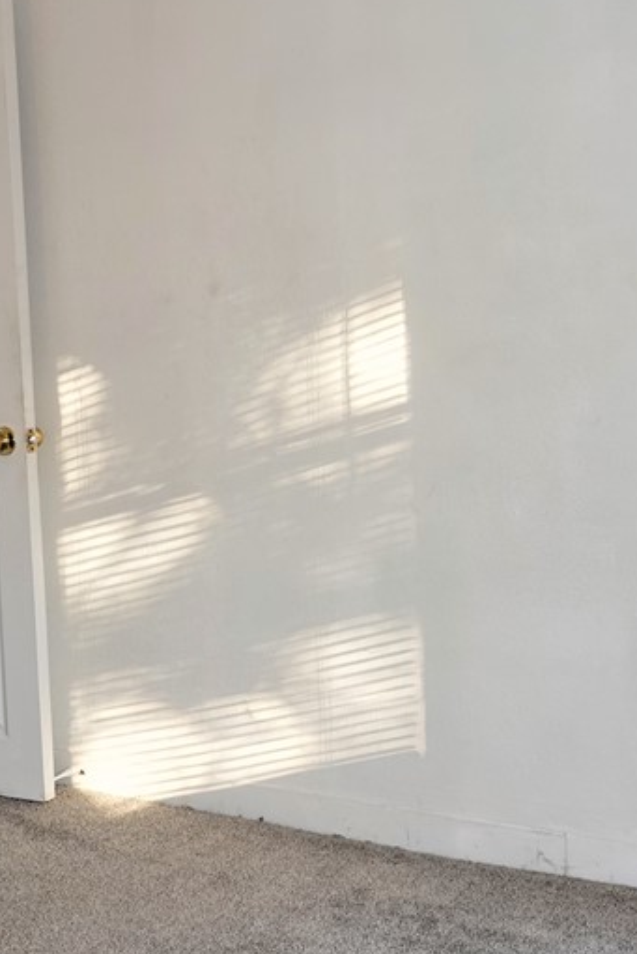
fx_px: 1353
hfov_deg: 26.1
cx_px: 484
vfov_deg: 38.8
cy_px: 441
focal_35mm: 51
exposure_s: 1/30
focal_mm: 9
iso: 100
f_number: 2.8
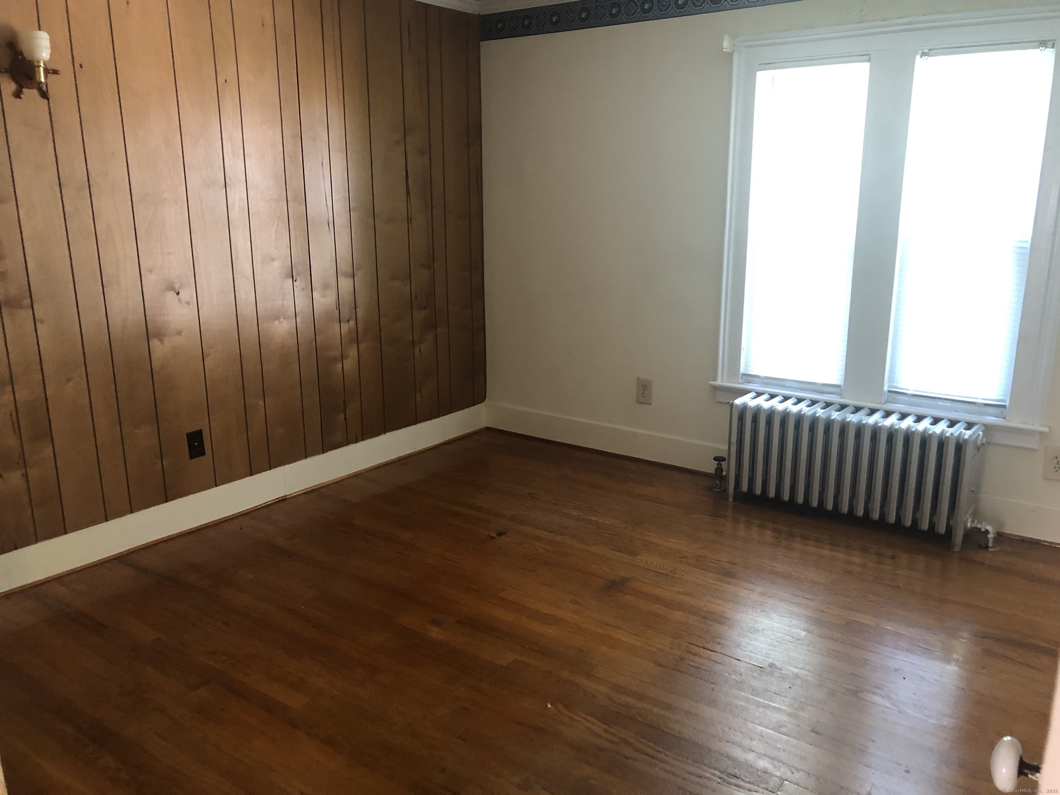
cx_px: 530
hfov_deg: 63.4
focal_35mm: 28
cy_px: 398
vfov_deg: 49.7
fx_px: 857
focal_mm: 3.99
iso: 100
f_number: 1.8
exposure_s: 1/12
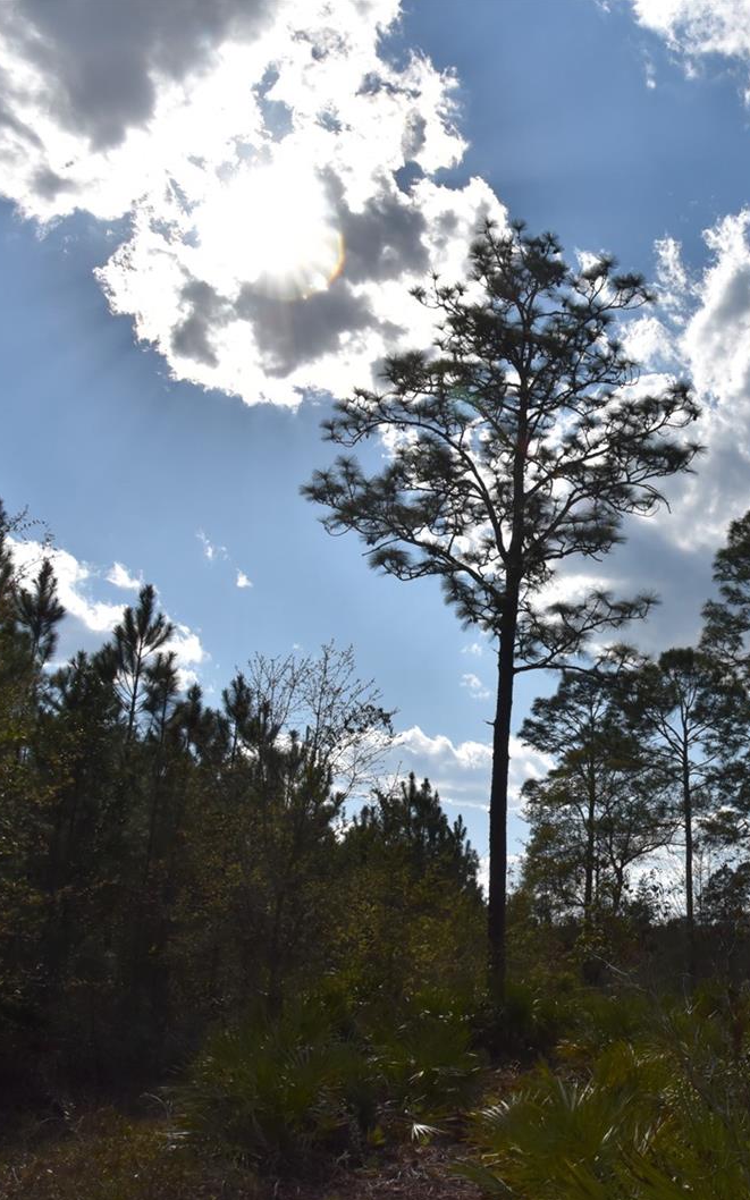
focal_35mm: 37
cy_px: 603
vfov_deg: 52.8
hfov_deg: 32.5
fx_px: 1210
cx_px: 693
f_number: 16
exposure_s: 1/3200
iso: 1250
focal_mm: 24
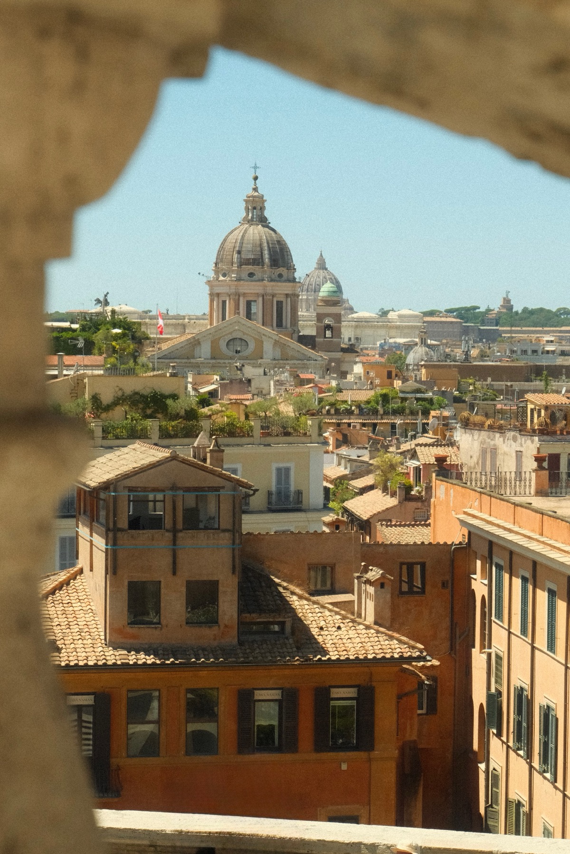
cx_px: 285
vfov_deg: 30.1
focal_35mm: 67
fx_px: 1591
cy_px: 427
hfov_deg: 20.3
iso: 1600
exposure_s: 1/2000
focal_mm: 44.5
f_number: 9
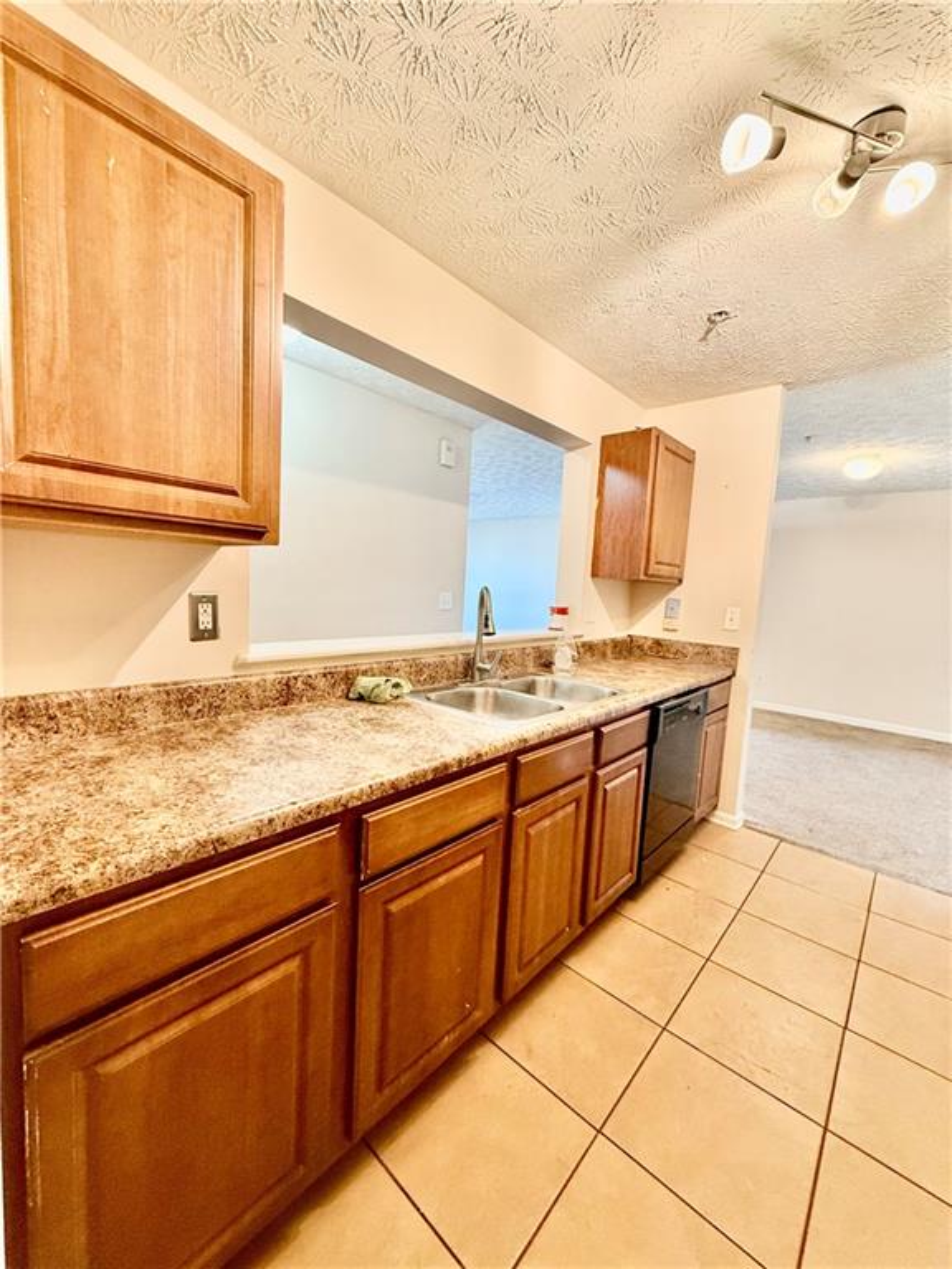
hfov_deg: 85.7
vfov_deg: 102.1
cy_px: 634
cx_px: 476
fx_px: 513
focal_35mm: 14
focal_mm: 2.22
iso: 320
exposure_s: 1/60
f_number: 2.2
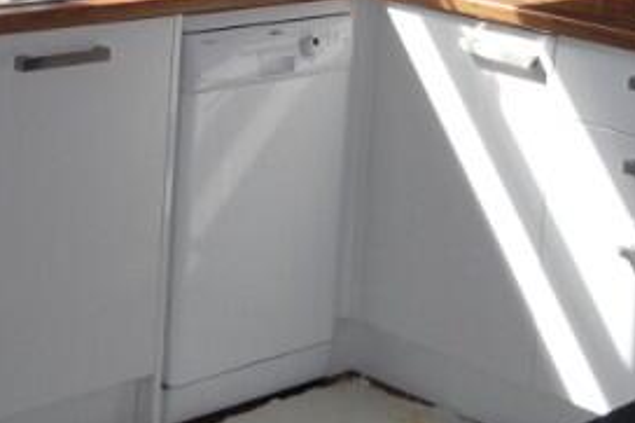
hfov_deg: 20.6
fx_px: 1727
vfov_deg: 13.3
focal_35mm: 98
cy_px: -168
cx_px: 500
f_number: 2.8
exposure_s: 1/200
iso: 100
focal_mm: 4.4
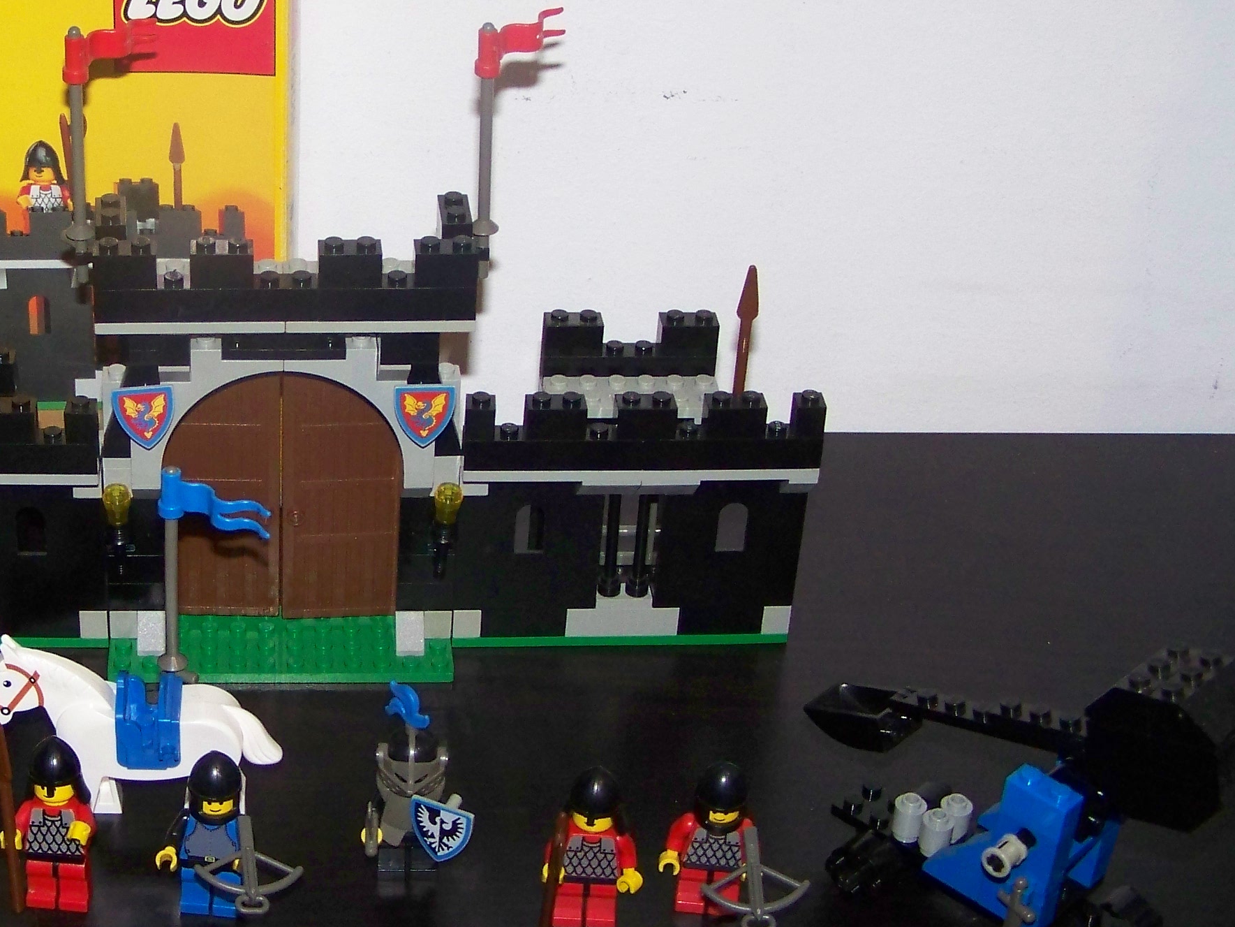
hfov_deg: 28.7
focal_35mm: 66
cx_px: 229
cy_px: 391
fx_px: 2355
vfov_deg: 22.2
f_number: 2.8
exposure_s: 1/30
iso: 200
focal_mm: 6.3
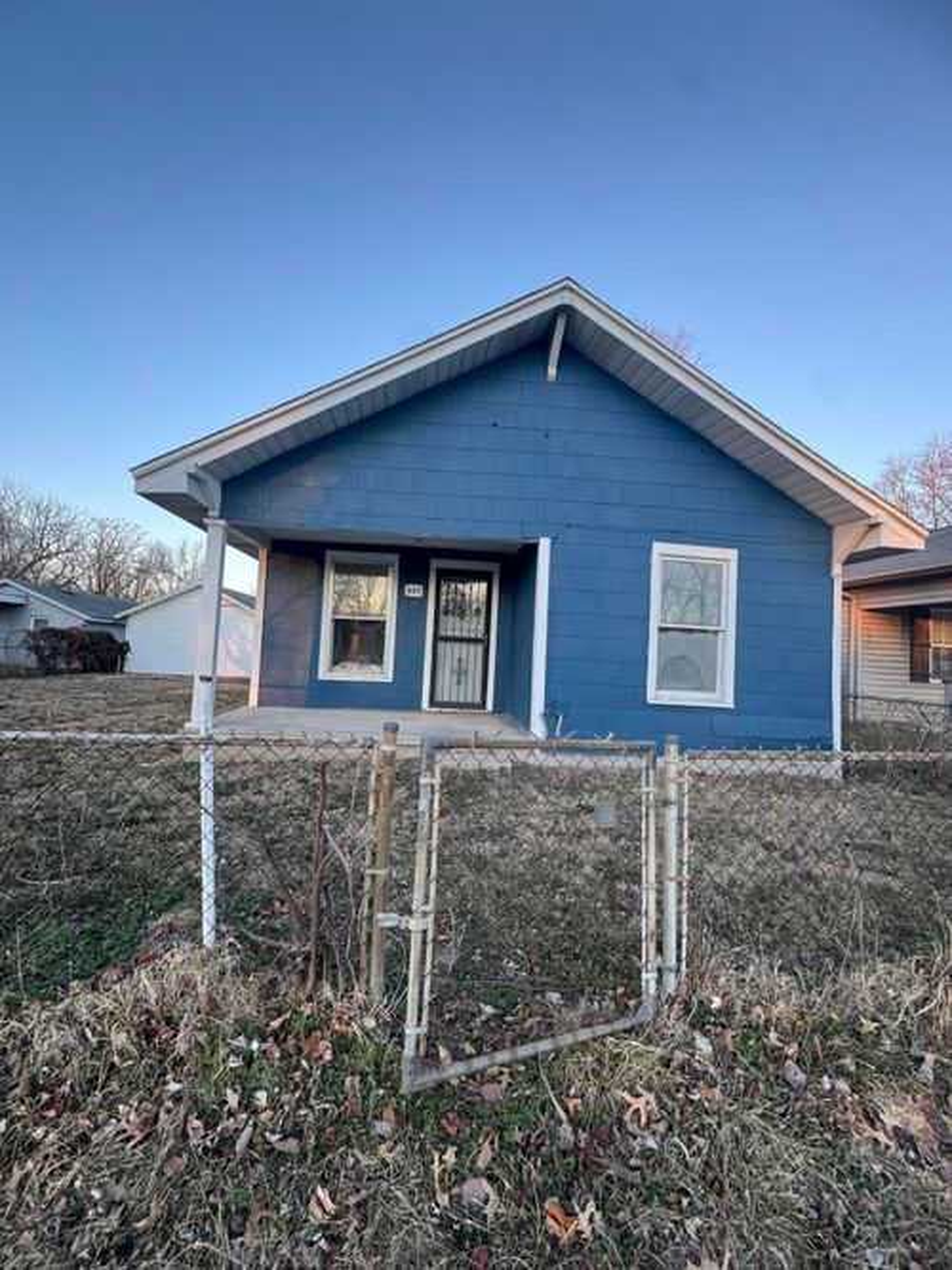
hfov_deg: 85.7
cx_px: 476
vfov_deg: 102.1
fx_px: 514
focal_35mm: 14
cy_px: 635
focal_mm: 2.22
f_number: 2.2
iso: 80
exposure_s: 1/99
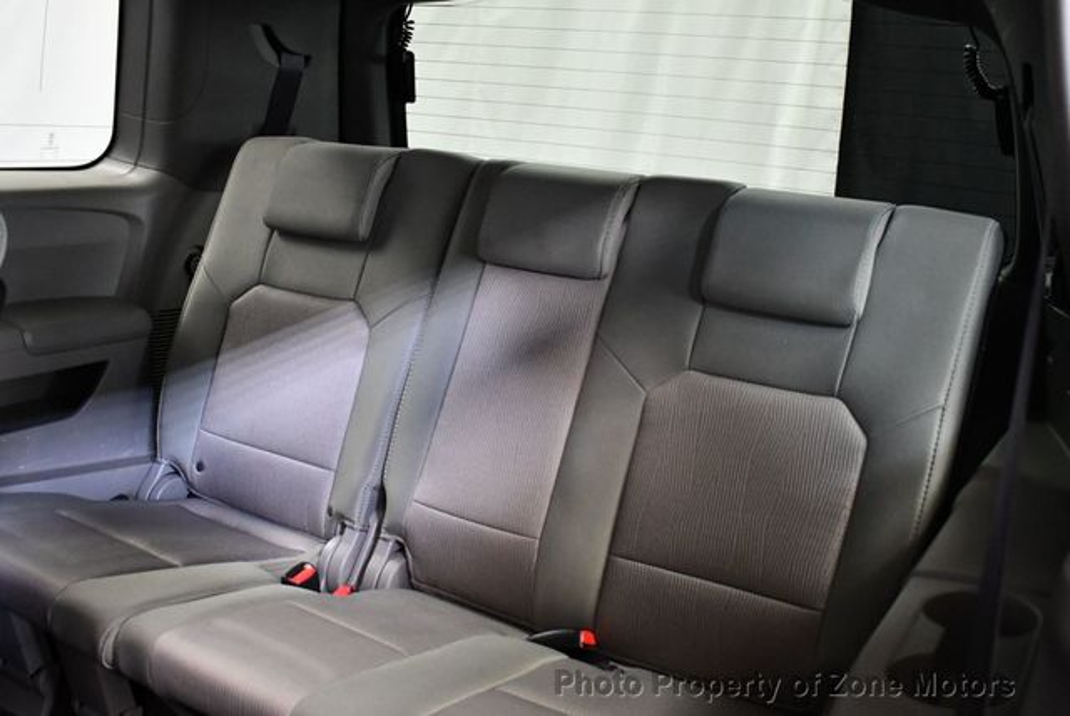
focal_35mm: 36
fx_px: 1071
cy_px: 358
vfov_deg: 36.9
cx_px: 535
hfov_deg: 53.1
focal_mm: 18
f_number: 3.5
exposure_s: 1/60
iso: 3600
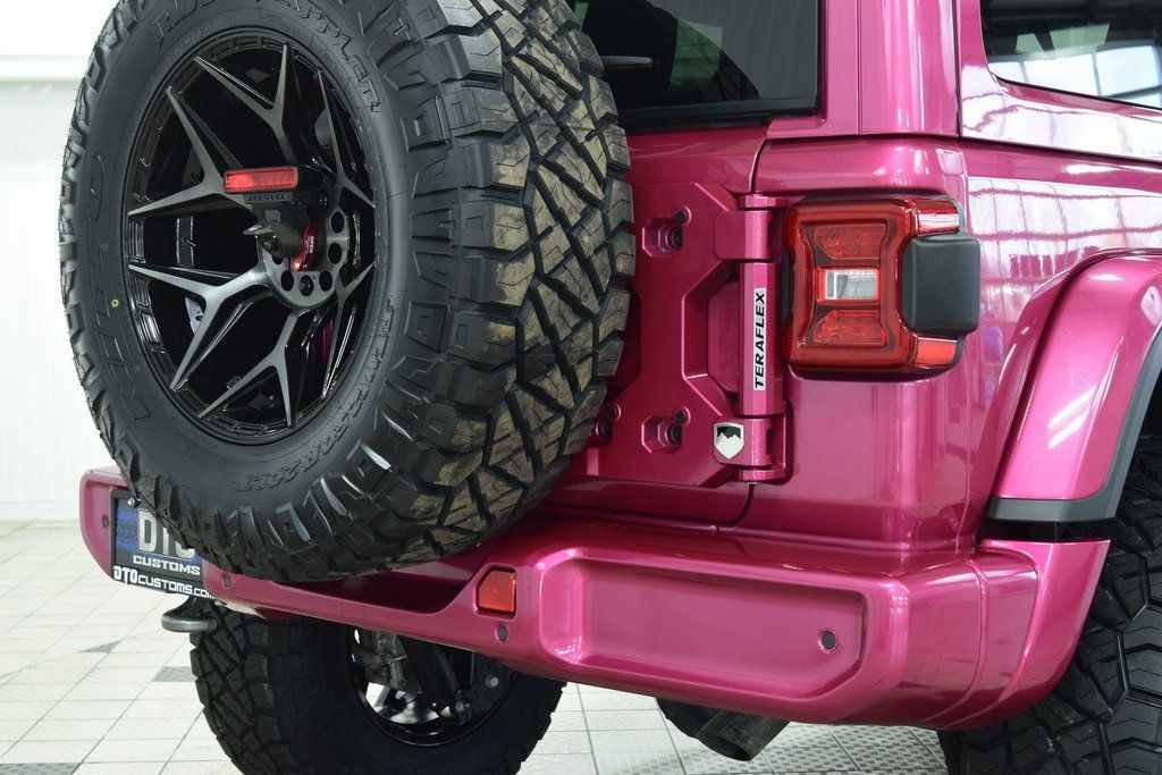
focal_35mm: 52
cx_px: 581
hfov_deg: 37.8
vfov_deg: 25.8
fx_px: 1695
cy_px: 388
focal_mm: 35
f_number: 6.3
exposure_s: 1/15
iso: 1100
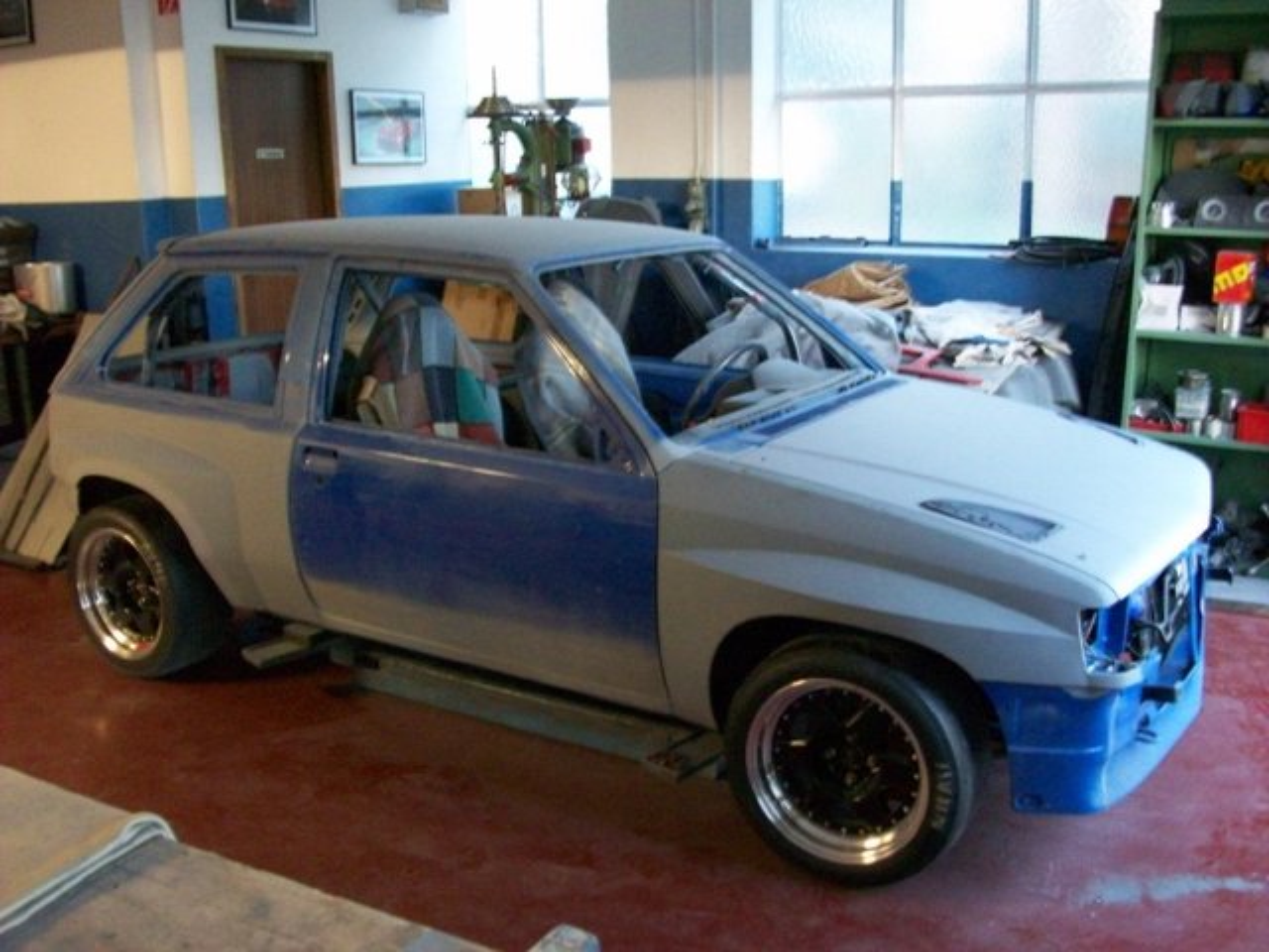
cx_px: 634
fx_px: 1246
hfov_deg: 54.0
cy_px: 476
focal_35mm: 34
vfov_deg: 41.8
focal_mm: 5.7
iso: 320
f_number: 2.8
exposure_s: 1/8
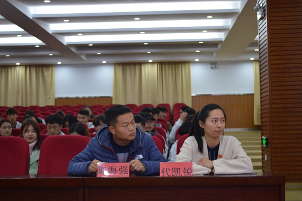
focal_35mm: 51
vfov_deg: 26.4
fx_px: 427
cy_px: 100
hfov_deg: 38.9
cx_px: 151
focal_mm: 34
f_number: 5
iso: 400
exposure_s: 1/30
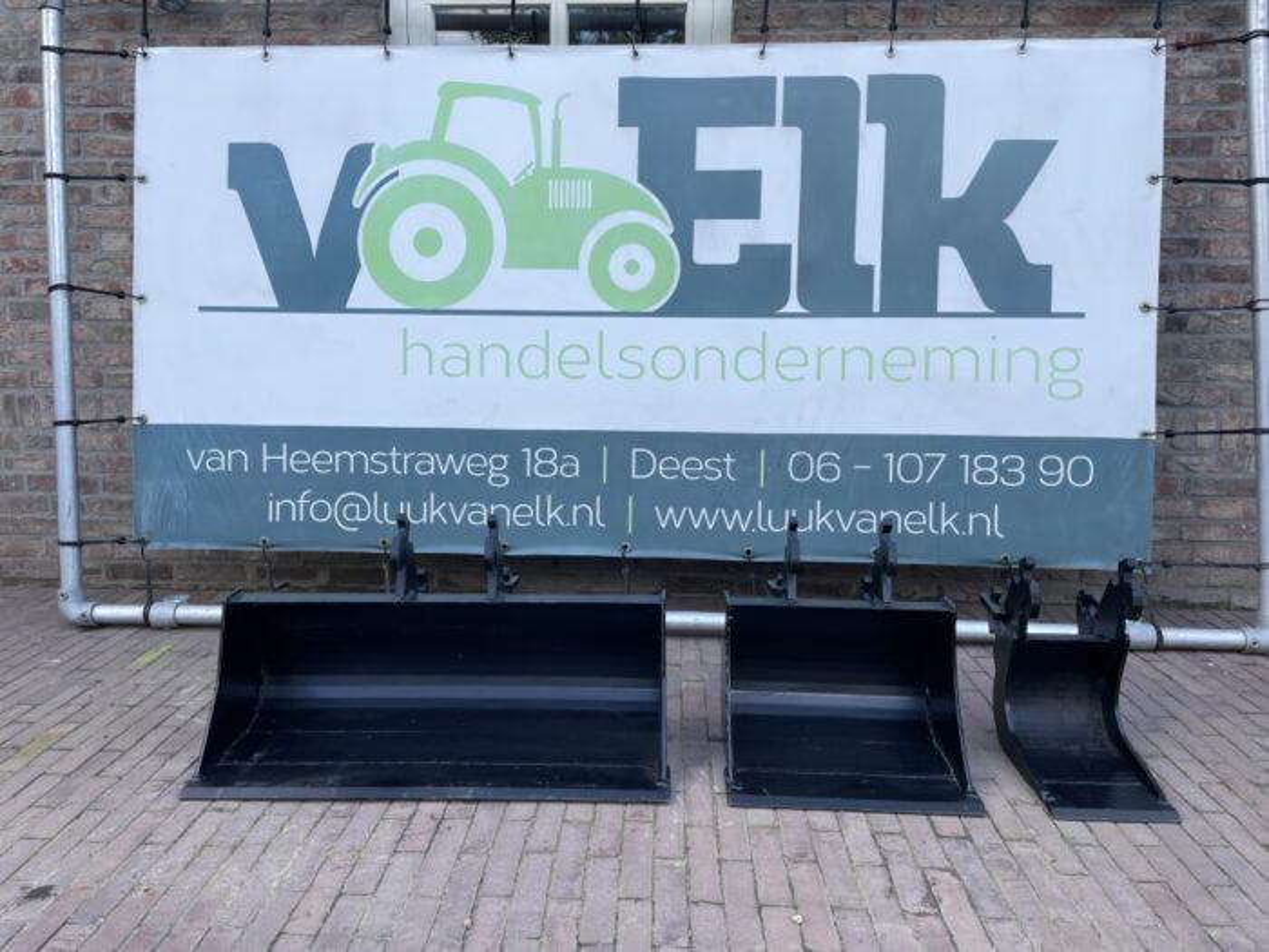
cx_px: 634
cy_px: 476
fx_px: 953
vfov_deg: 53.1
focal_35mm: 26
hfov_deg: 67.3
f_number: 1.6
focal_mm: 4.2
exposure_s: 1/754
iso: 32
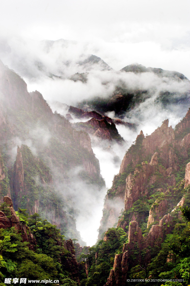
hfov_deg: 22.6
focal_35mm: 60
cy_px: 143
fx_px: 476
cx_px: 95
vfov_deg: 33.4
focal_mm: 40
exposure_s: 1/160
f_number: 8
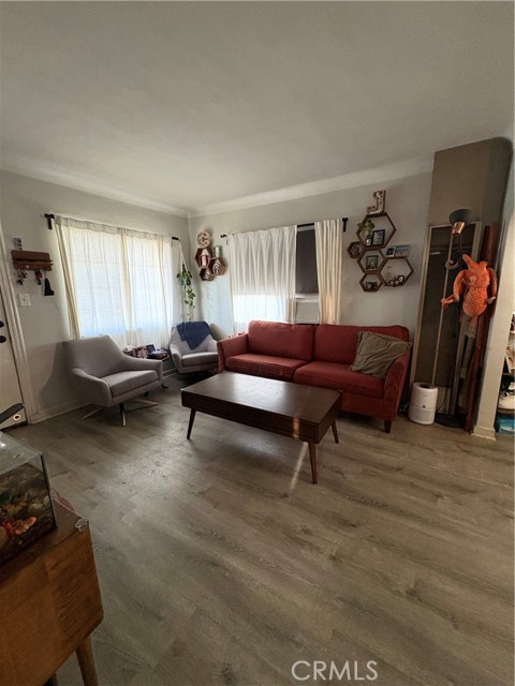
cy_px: 343
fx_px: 278
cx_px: 258
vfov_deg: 102.1
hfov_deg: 85.7
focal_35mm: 14
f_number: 2.2
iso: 400
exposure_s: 1/60
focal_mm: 2.22
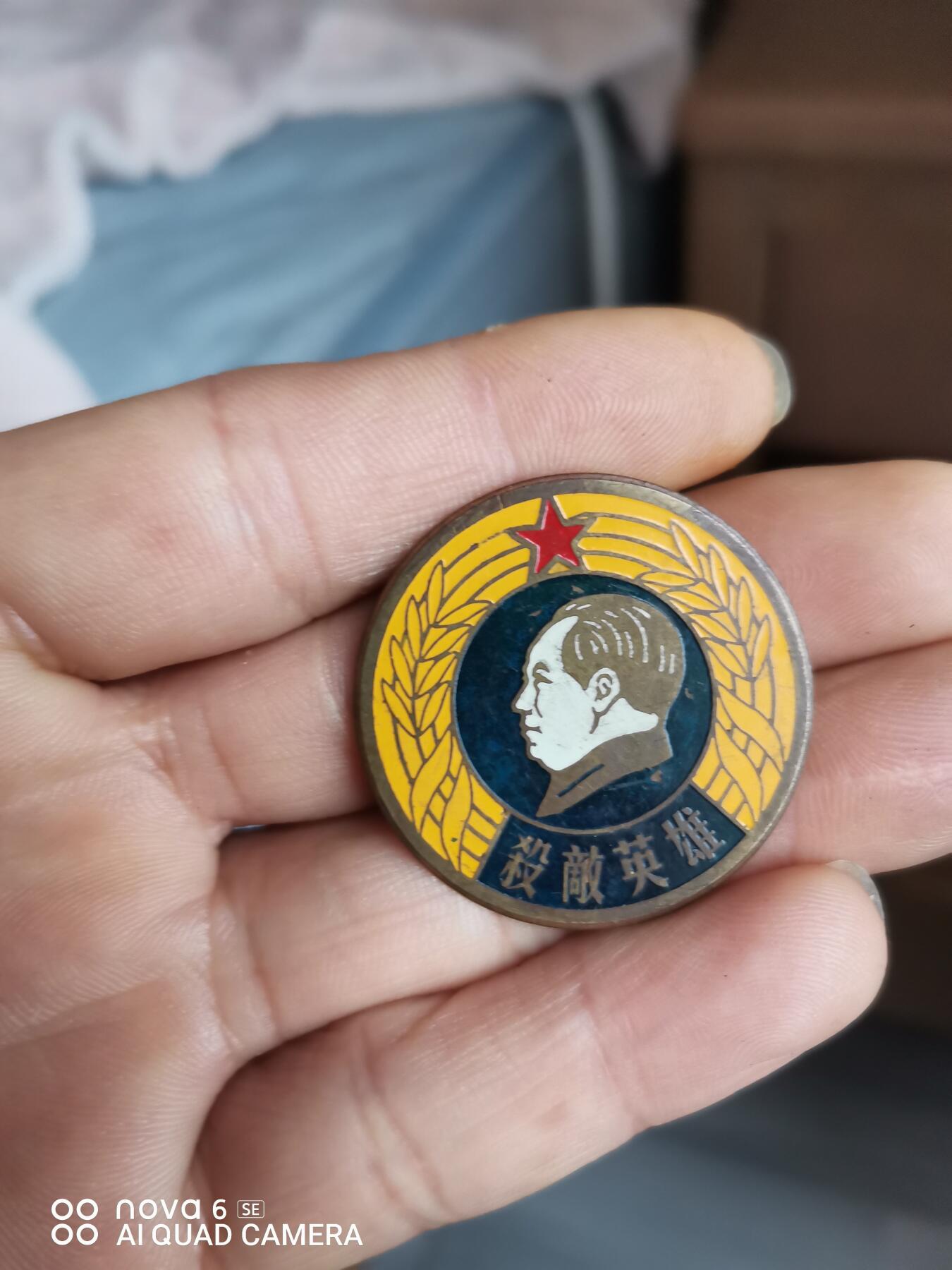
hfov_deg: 53.1
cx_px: 476
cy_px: 635
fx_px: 953
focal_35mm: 26
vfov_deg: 67.3
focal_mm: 4.75
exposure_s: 1/50
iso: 400
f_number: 1.8
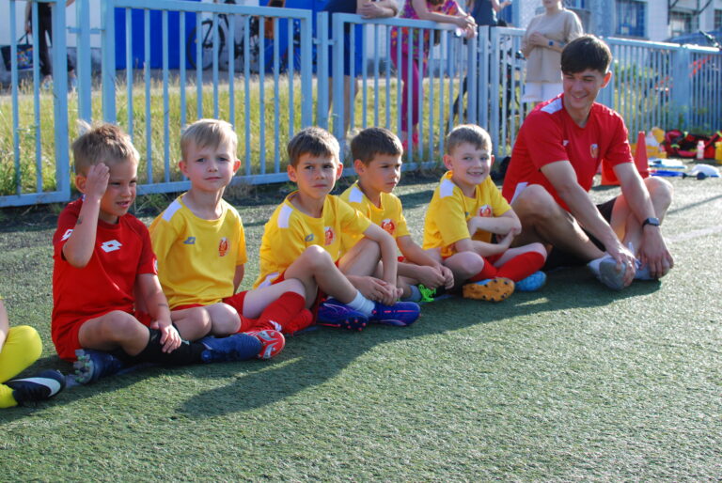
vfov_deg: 25.8
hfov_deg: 37.8
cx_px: 361
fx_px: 1054
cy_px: 242
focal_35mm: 52
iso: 200
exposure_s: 1/250
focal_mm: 35
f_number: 5.6
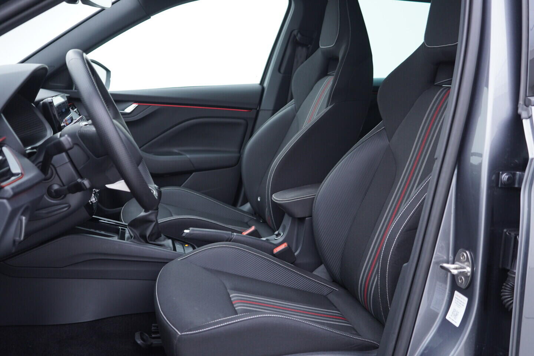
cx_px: 267
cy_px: 178
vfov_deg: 36.9
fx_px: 534
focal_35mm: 36
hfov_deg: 53.1
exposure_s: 1/40
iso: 200
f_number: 2.8
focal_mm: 24
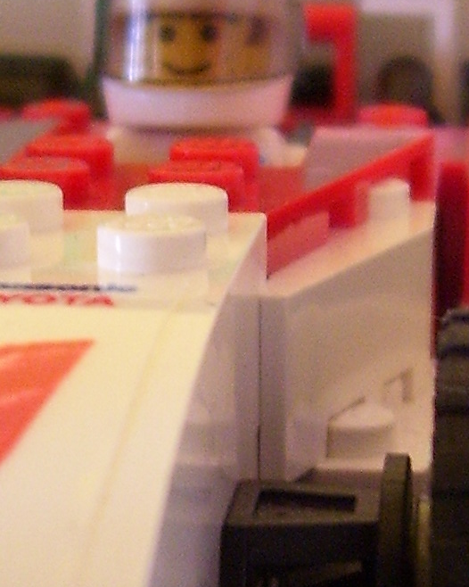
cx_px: 48
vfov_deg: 14.8
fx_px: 2257
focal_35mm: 130
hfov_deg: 11.8
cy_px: 360
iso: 160
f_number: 2.7
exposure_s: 1/8
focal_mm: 5.6
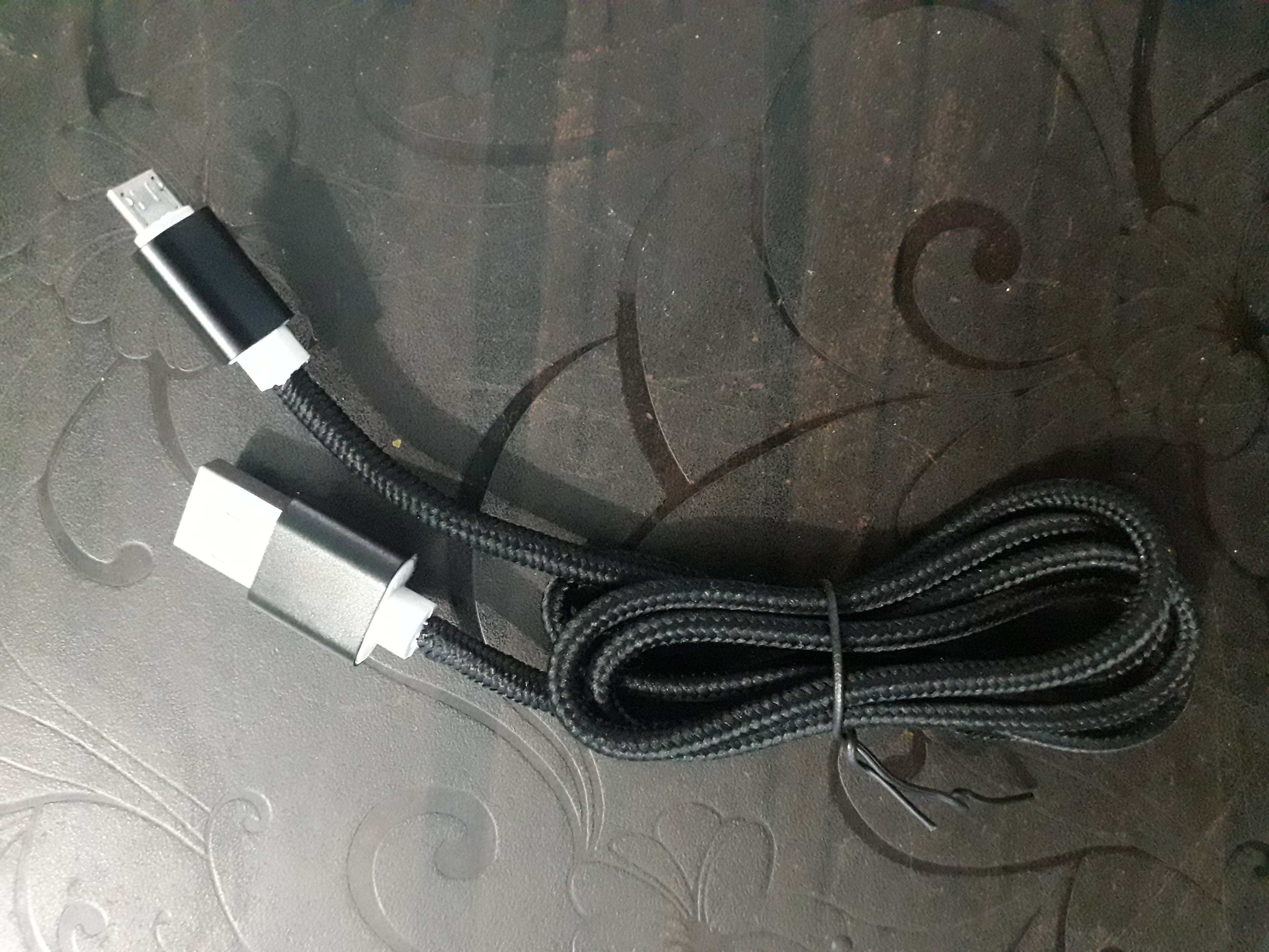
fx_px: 990
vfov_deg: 51.4
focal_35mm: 27
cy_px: 476
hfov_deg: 65.3
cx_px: 634
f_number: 1.9
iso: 800
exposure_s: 1/17
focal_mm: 3.6
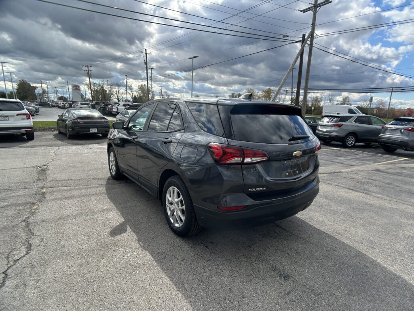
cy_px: 156
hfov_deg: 67.3
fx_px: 311
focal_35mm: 26
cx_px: 207
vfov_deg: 53.1
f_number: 1.5
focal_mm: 5.7
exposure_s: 1/2994
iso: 50
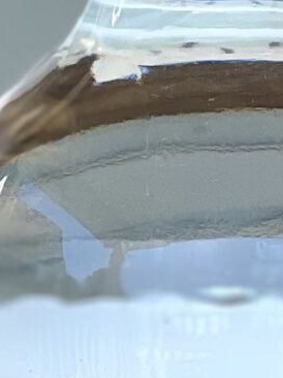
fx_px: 5882
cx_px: -189
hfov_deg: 2.7
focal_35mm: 539
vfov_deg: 3.7
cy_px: 481
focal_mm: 9
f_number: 2.8
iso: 25
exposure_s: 1/217
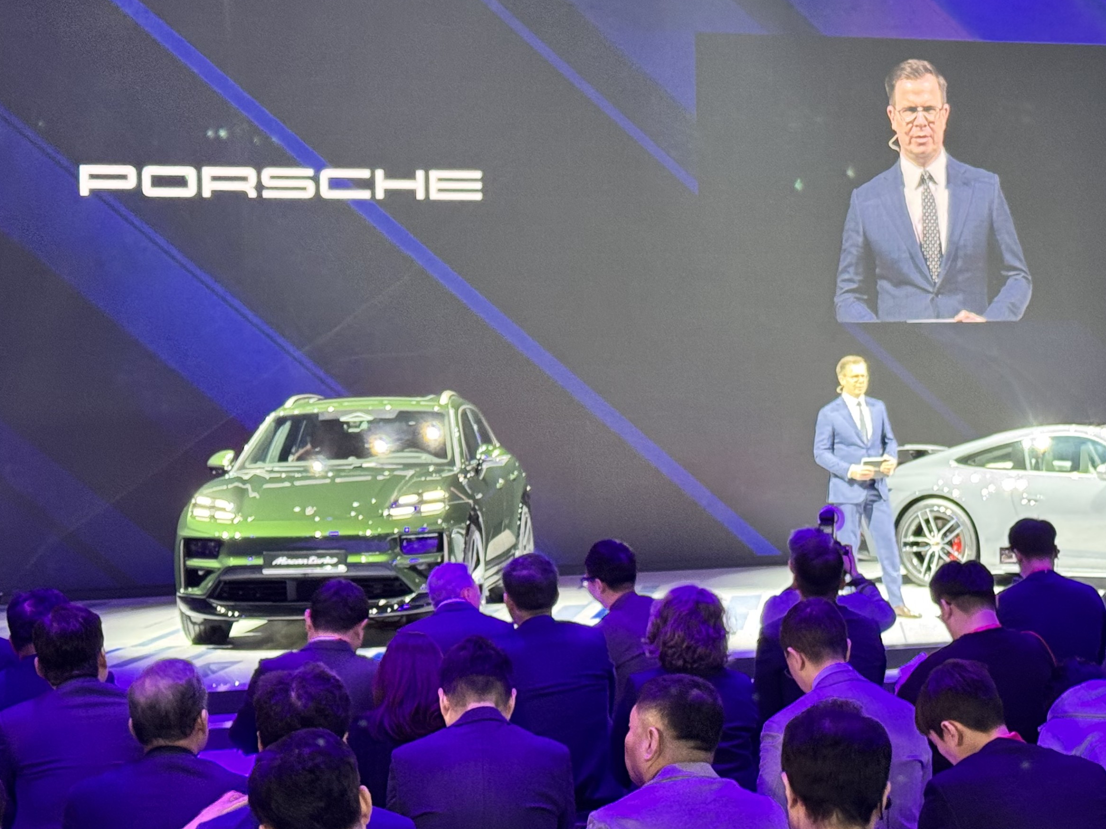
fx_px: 2524
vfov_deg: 18.6
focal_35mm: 79
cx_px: 626
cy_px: 308
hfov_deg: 24.7
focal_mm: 6.76
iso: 250
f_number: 1.78
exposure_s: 1/37
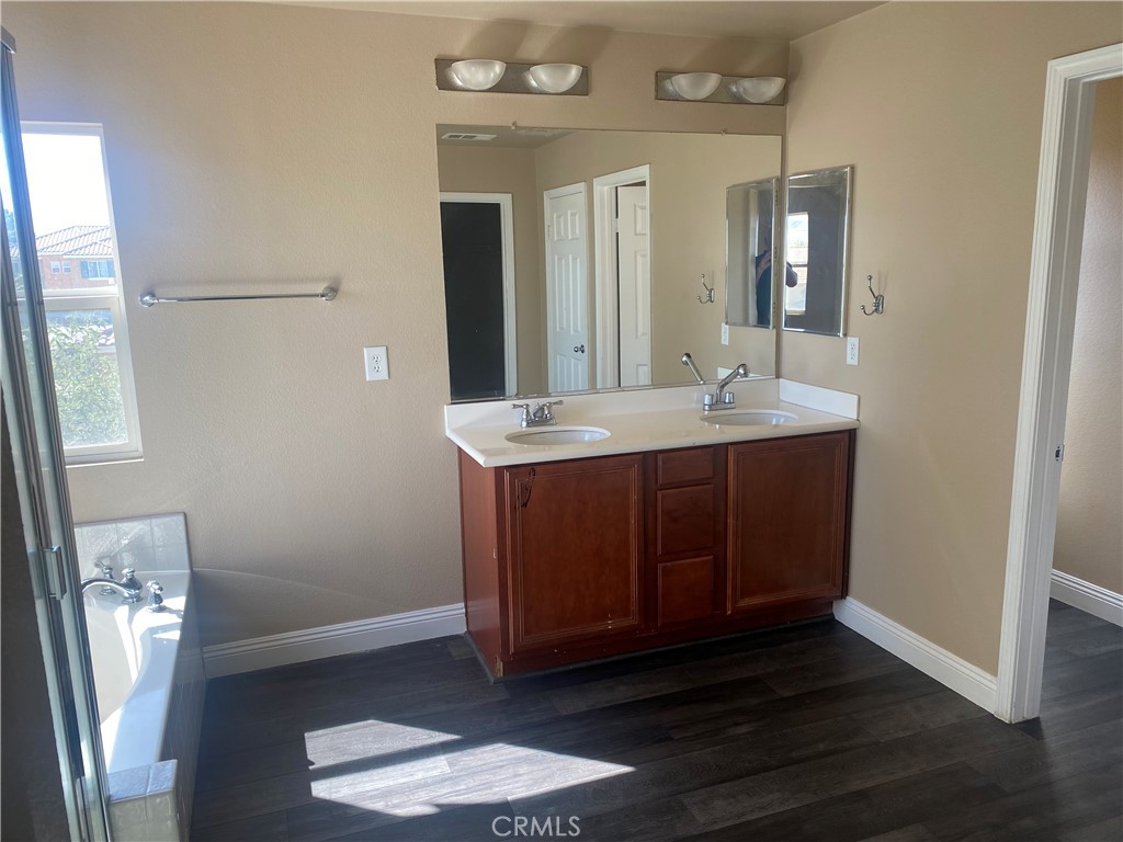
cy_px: 421
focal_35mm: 26
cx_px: 562
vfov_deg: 53.1
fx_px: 843
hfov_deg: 67.3
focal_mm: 4.25
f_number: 1.8
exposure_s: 1/122
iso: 50
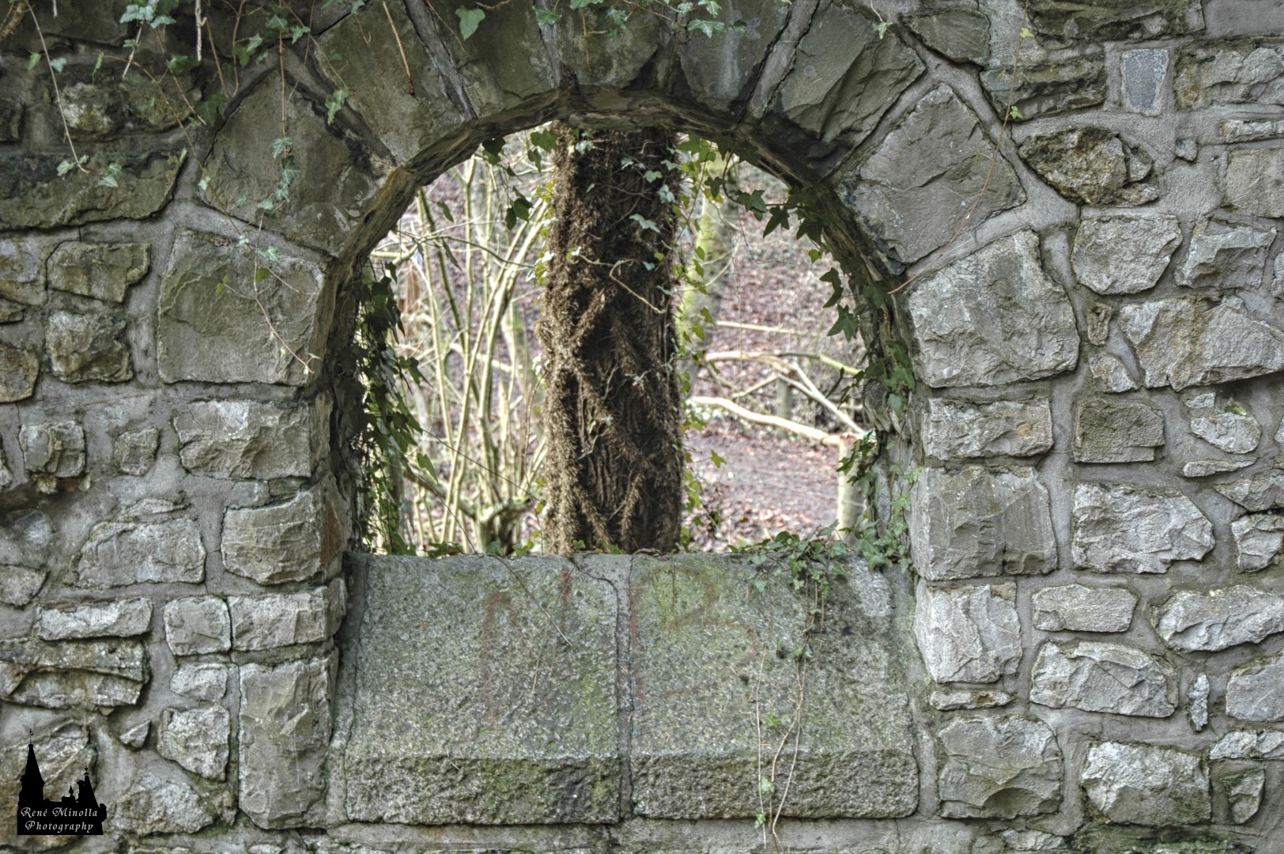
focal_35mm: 46
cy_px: 427
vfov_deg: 28.9
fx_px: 1657
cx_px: 642
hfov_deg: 42.4
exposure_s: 1/20
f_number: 4
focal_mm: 31
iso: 200
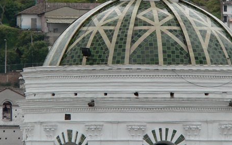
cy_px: 46
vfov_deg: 2.0
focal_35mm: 663
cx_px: 157
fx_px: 4194
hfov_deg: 3.2
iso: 100
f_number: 5.6
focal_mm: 72
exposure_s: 1/500
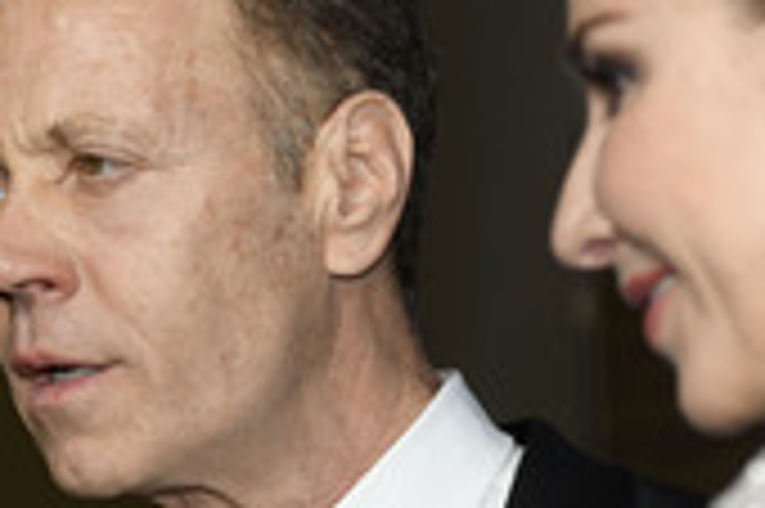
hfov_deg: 9.7
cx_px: 83
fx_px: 4501
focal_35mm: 212
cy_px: 391
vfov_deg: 6.5
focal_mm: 80
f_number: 4
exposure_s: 1/400
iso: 640
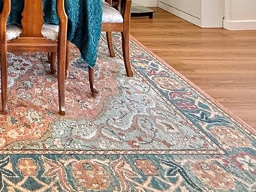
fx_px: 311
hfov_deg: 38.3
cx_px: -16
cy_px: -77
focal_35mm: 42
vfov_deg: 27.0
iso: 320
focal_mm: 2.22
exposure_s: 1/120
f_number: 2.2
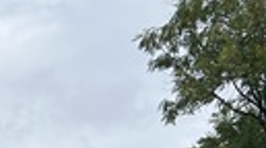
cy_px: 329
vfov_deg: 8.0
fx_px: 993
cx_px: -155
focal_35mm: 141
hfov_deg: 14.1
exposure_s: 1/2137
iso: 50
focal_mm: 5.1
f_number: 1.6
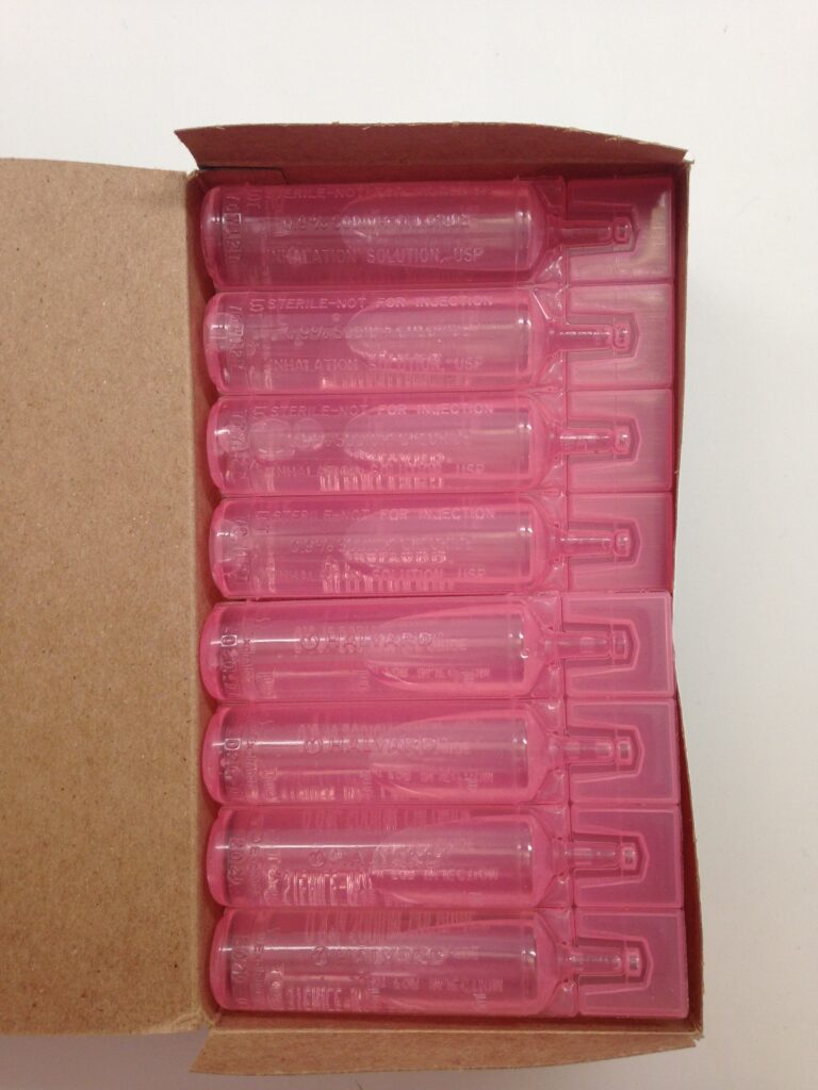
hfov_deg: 42.9
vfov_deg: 55.4
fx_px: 1040
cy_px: 545
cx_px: 409
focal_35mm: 33
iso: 64
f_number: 2.4
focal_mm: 4.12
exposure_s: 1/60
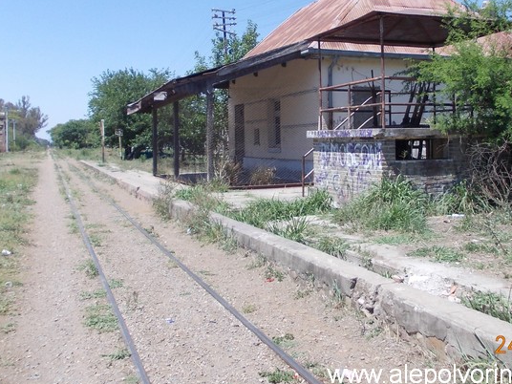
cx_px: 297
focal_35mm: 40
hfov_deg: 46.6
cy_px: 136
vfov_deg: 35.7
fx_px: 592
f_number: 5.4
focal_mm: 4
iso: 80
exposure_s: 1/250
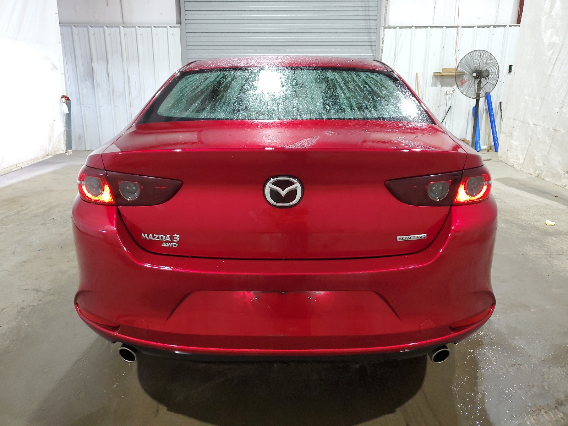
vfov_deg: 53.1
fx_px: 427
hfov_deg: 67.3
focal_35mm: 26
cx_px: 284
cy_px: 213
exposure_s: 1/60.2
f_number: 1.5
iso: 198
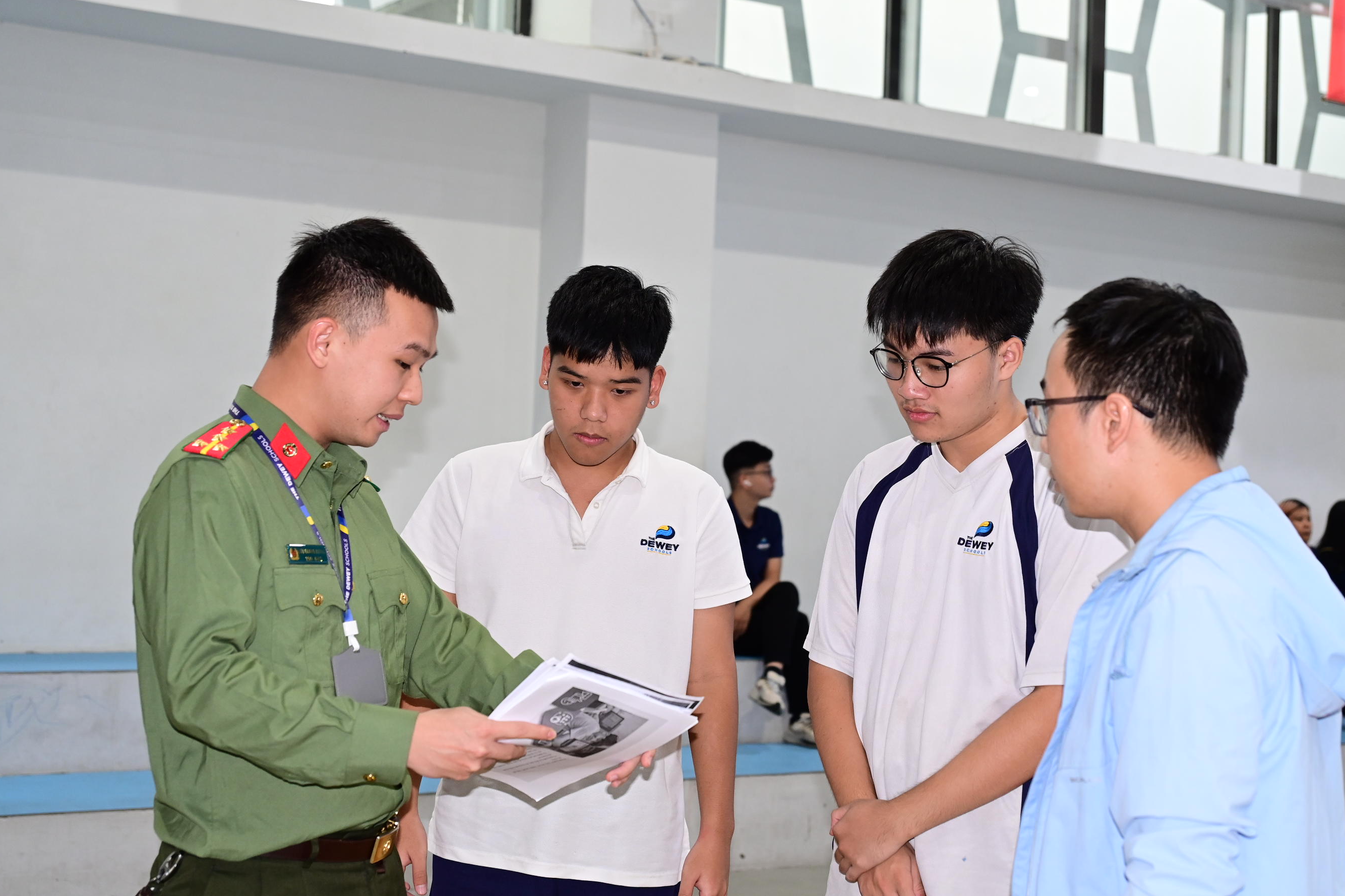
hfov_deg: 38.8
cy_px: 446
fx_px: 1905
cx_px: 732
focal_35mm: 51
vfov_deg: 26.5
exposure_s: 1/100
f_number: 4
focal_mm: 45
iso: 2000
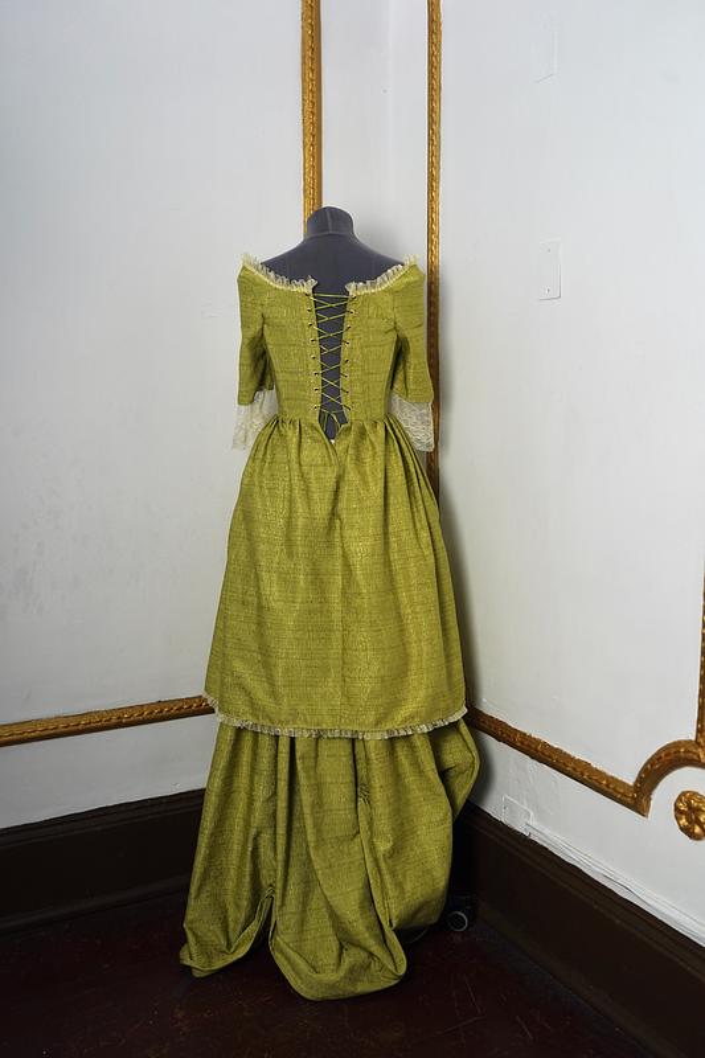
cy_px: 529
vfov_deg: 53.1
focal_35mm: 36
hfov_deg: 36.9
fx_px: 1058
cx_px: 352
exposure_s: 1/125
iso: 800
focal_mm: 36
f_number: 5
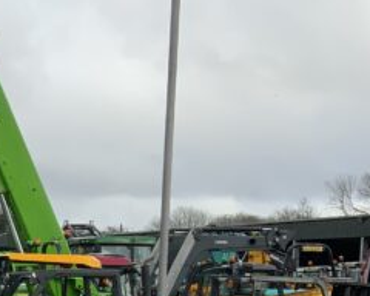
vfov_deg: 12.5
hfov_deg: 14.4
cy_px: 336
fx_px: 1325
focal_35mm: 121
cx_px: -244
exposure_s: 1/1195
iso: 16
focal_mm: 3
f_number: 1.8
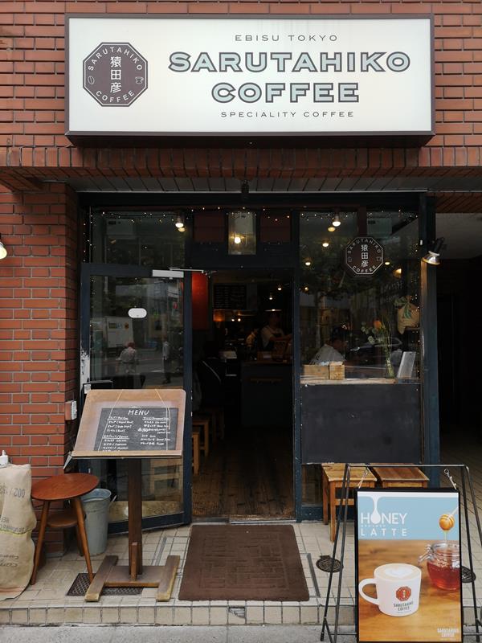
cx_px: 241
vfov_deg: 65.3
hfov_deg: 51.4
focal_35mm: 27
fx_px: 501
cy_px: 322
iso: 50
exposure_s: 1/335
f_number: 1.8
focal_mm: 3.95
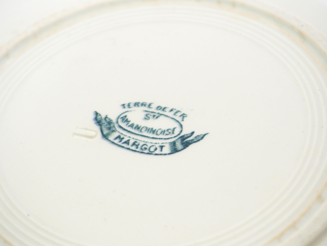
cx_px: 164
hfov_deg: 23.3
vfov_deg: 17.6
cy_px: 123
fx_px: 794
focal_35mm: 84
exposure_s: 1/80
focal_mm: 42
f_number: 5.6
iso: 1250
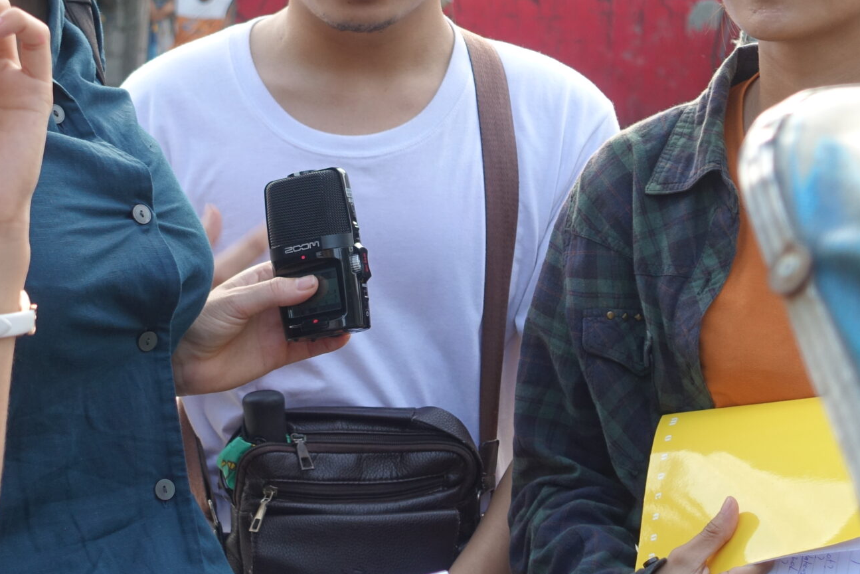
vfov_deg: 16.0
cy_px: 157
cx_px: 198
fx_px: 2031
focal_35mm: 85
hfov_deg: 23.6
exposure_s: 1/200
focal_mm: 15.74
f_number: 2.8
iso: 125
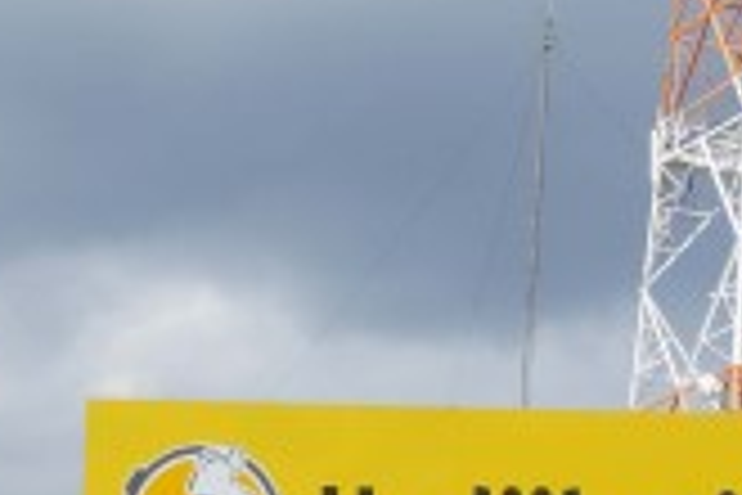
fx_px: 4328
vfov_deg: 6.3
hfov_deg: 9.7
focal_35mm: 210
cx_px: 834
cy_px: 1048
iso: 100
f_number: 16
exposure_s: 1/100
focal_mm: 32
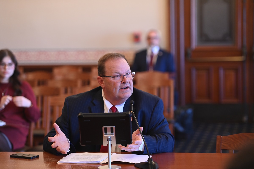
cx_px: 127
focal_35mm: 125
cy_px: 84
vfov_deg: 11.0
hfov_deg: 16.4
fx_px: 882
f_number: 2.8
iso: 3200
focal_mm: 125
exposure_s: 1/200
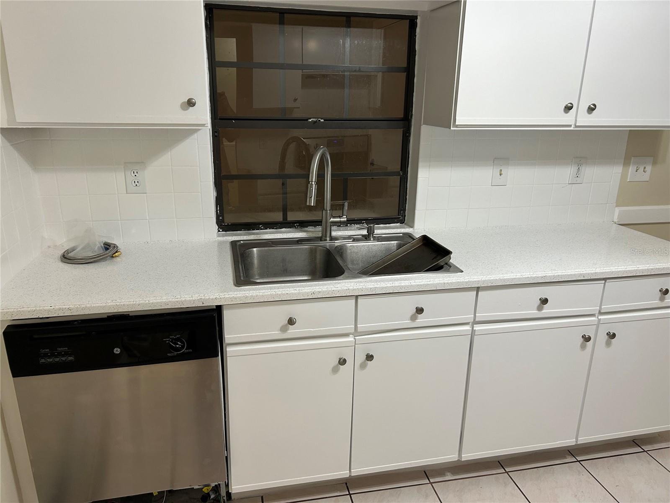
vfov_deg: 53.1
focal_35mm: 26
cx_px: 335
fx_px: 503
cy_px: 252
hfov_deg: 67.3
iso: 100
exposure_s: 1/60
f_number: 1.5
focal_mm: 5.7
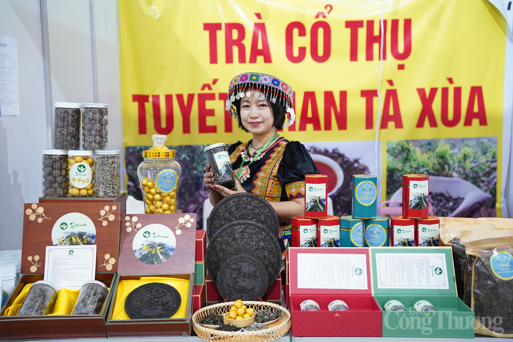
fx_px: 651
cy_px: 171
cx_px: 256
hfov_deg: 43.0
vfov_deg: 29.4
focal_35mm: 46
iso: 1600
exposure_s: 1/160
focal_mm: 45.7
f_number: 3.2
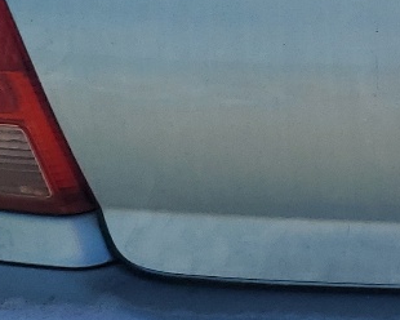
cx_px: 600
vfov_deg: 11.7
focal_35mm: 131
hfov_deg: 13.8
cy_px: 32
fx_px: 1551
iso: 50
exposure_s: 1/3333
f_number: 1.5
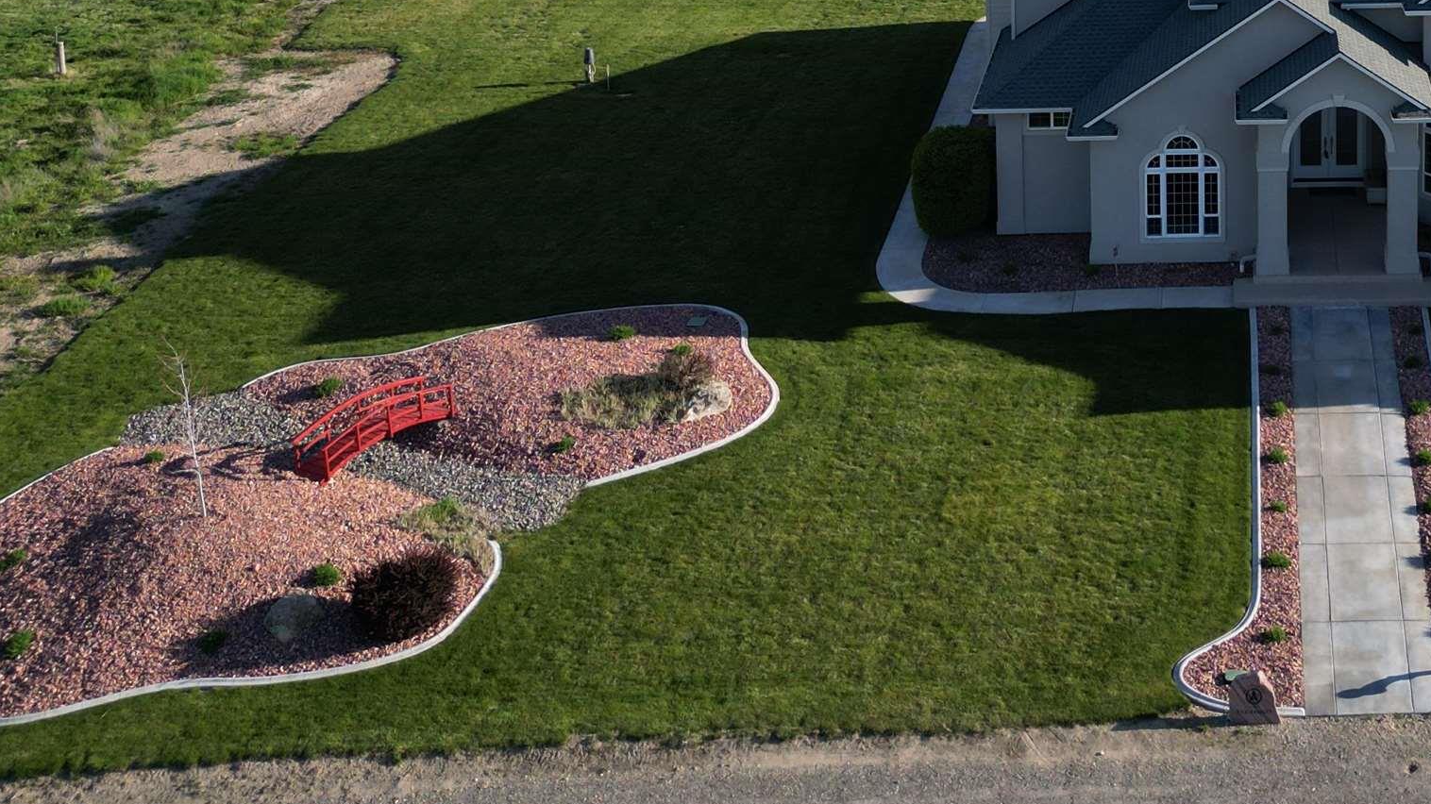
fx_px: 2011
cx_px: 1313
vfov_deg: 20.5
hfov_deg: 36.5
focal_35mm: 53
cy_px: -269
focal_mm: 6.72
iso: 120
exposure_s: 1/2500
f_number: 1.7
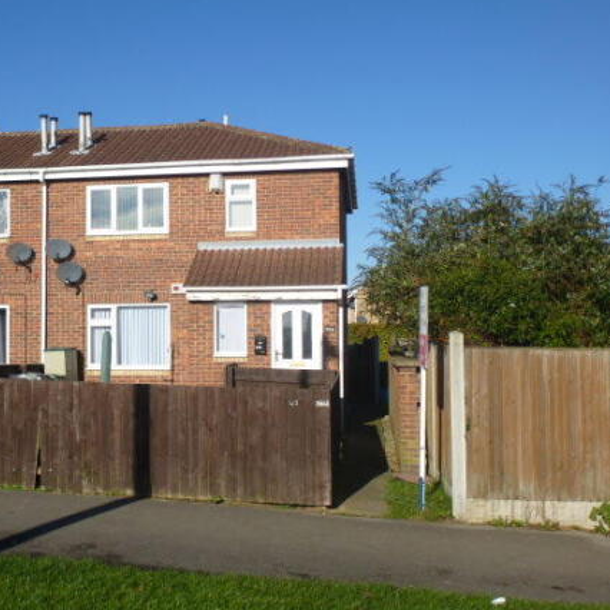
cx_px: 201
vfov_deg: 36.8
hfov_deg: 36.4
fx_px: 917
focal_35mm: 46
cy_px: 304
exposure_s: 1/1300
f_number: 3.8
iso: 100
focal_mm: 6.8
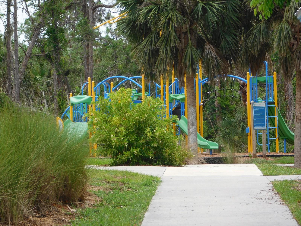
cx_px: 150
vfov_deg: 7.4
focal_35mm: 202
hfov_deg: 9.8
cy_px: 113
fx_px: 1756
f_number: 5.4
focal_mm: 35.9
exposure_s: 1/400
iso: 125
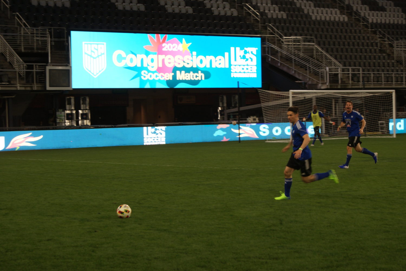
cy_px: 136
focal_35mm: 90
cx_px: 203
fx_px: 1015
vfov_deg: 15.2
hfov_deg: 22.6
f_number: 5.6
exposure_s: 1/100
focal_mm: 60
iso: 125
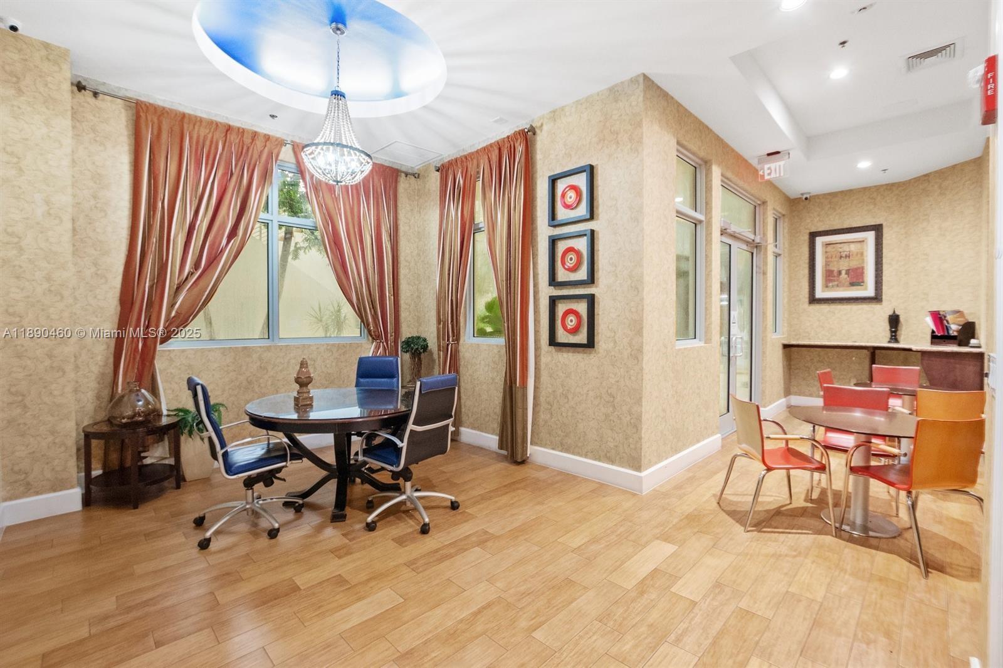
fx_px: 418
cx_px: 502
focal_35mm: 15
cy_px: 334
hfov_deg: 100.4
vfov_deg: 77.3
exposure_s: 1/15
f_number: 8
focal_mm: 10
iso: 6400
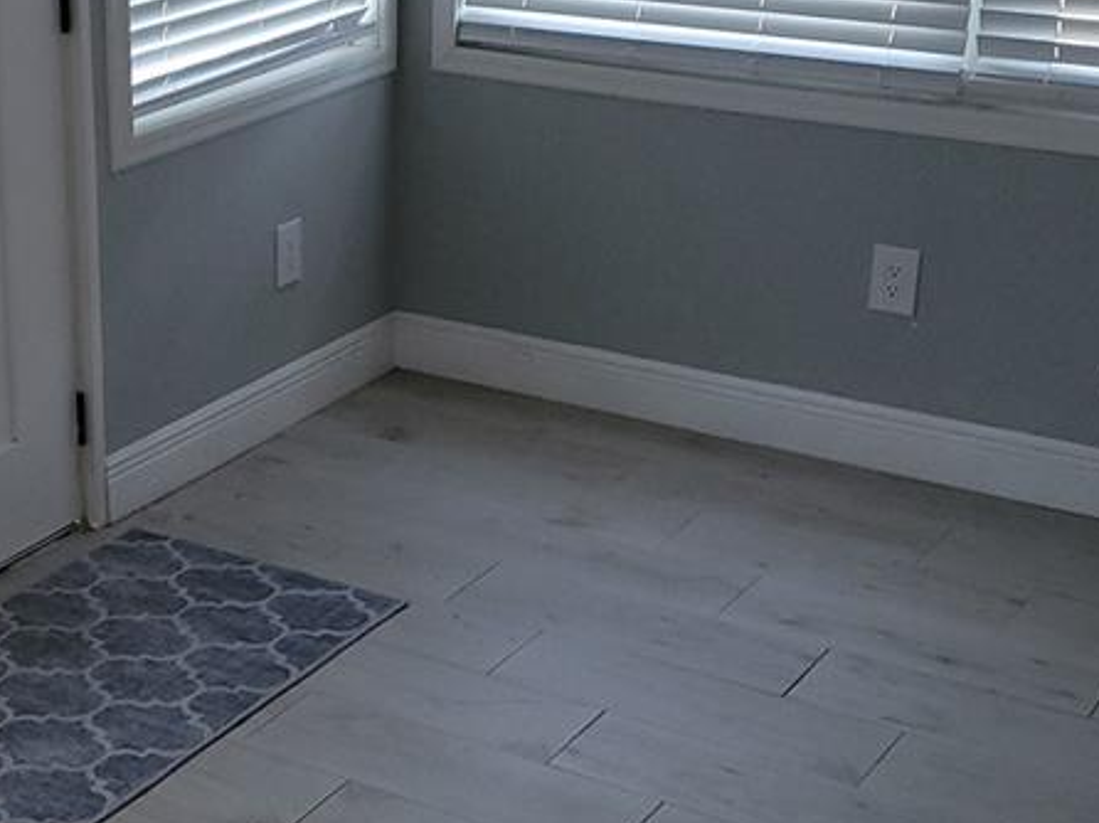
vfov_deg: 21.0
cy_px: 382
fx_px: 2221
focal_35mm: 70
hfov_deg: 27.1
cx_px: 172
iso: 100
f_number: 1.8
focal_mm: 5.4
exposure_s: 1/24
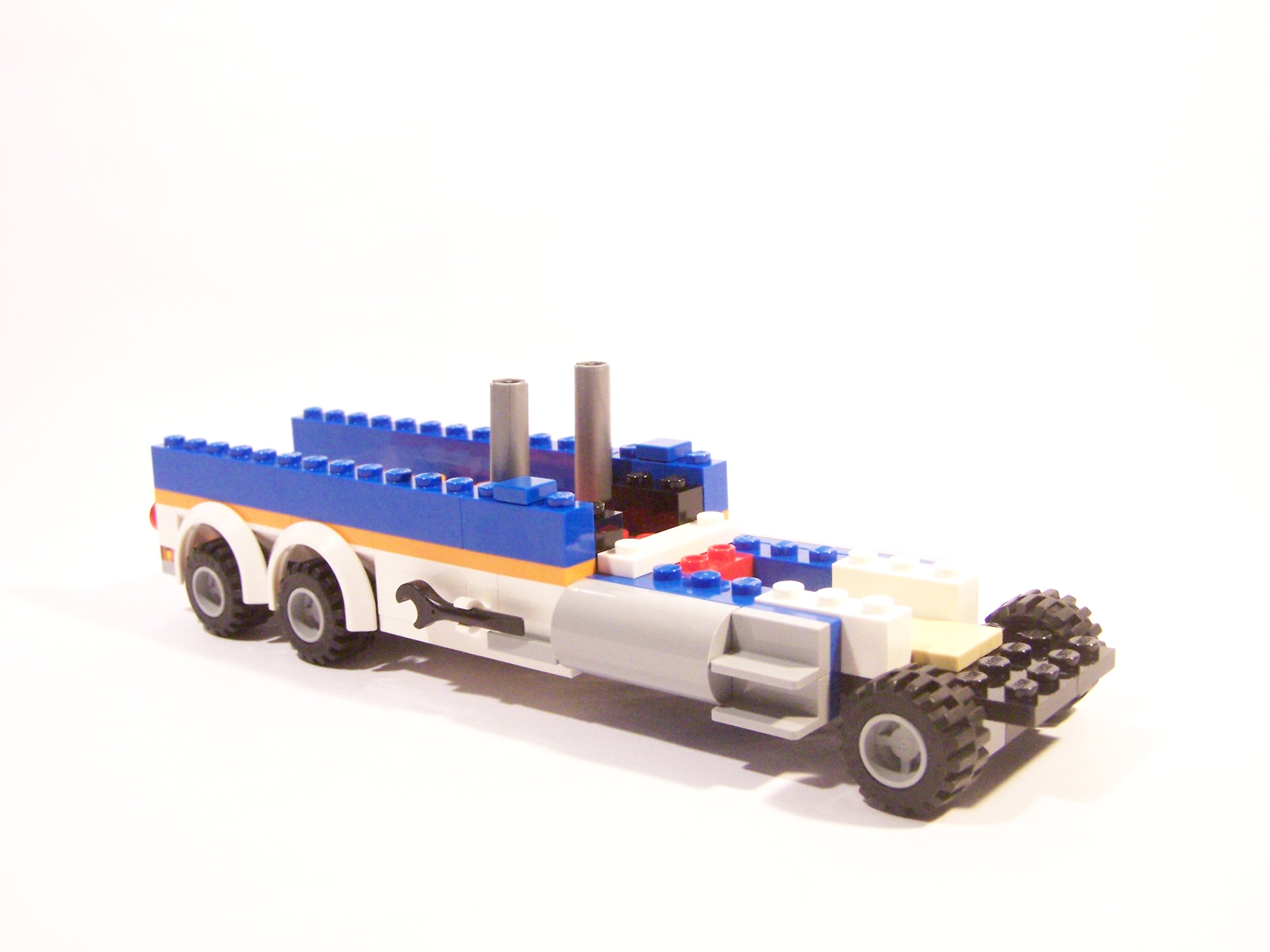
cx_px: 633
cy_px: 477
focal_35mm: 39
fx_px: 1431
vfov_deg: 36.8
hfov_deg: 47.9
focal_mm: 6.3
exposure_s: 1/30
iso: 400
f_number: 3.6
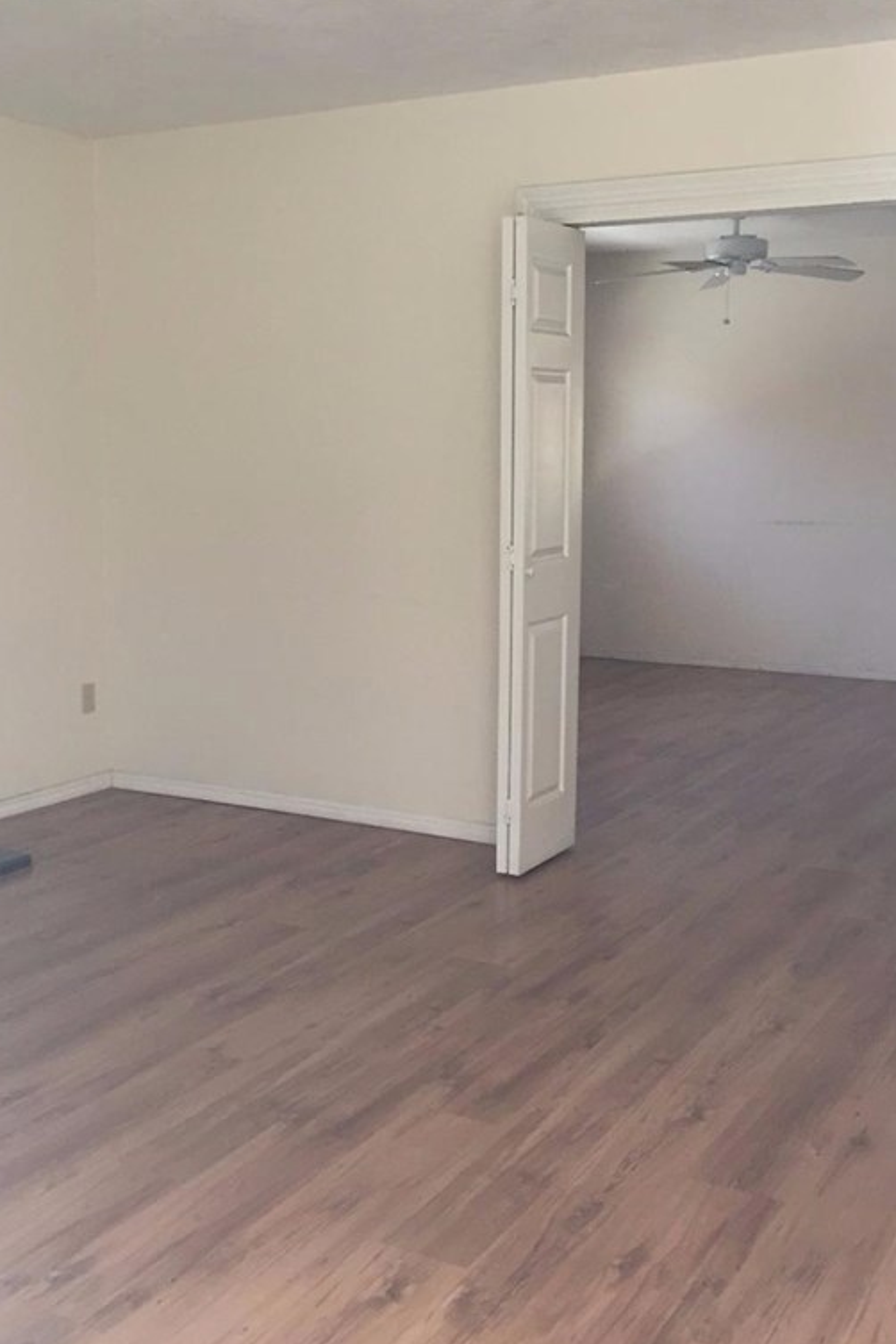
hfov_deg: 32.6
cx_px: 371
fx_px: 1531
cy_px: 676
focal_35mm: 41
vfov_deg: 47.4
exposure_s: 1/30
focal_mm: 4.15
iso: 40
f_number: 2.2
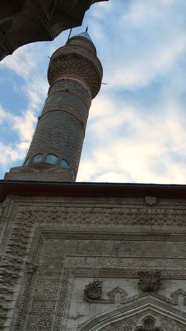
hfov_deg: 22.7
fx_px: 456
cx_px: 152
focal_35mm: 52
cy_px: 244
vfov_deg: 38.9
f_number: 2.2
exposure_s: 1/100
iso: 32
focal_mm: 4.15
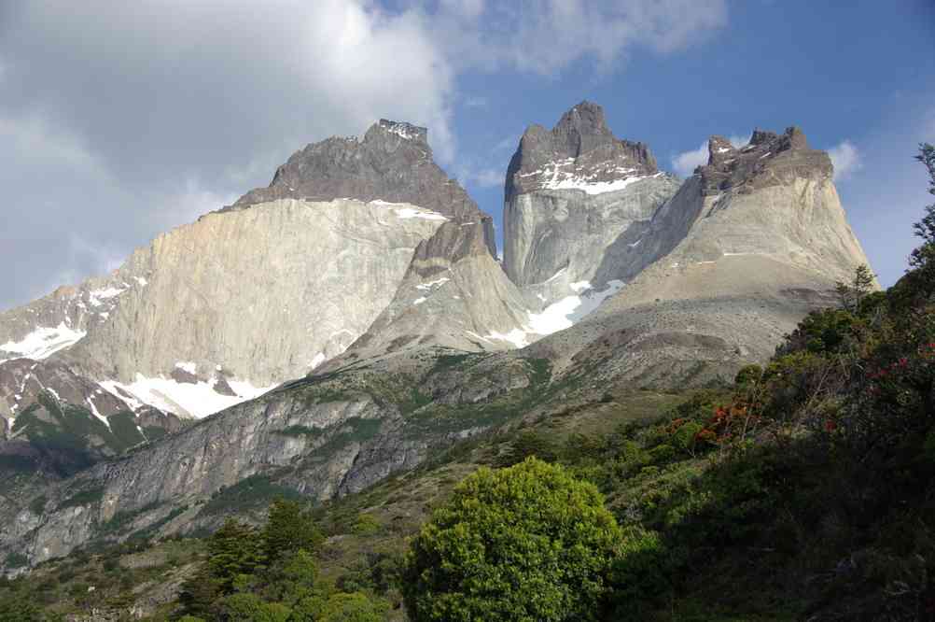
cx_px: 468
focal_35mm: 49
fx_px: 1271
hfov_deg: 40.4
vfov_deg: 27.5
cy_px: 311
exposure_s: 1/250
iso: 100
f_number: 8
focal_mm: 32.5
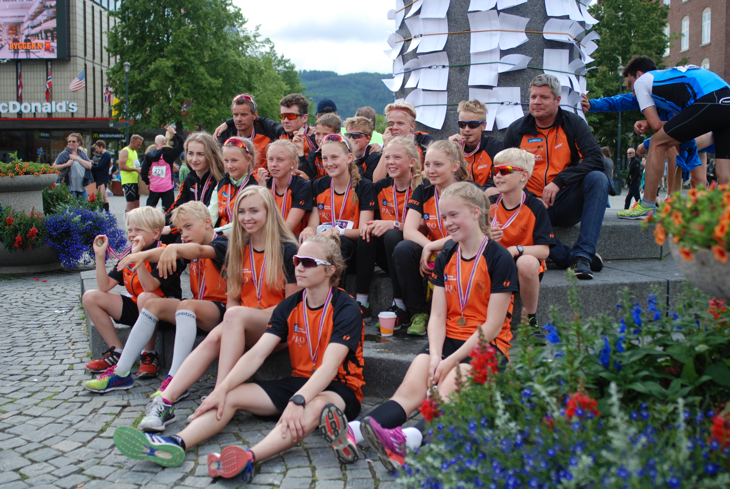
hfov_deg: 46.3
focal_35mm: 42
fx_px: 853
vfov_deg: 32.0
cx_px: 365
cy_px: 244
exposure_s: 1/640
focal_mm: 28
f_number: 2.8
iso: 100
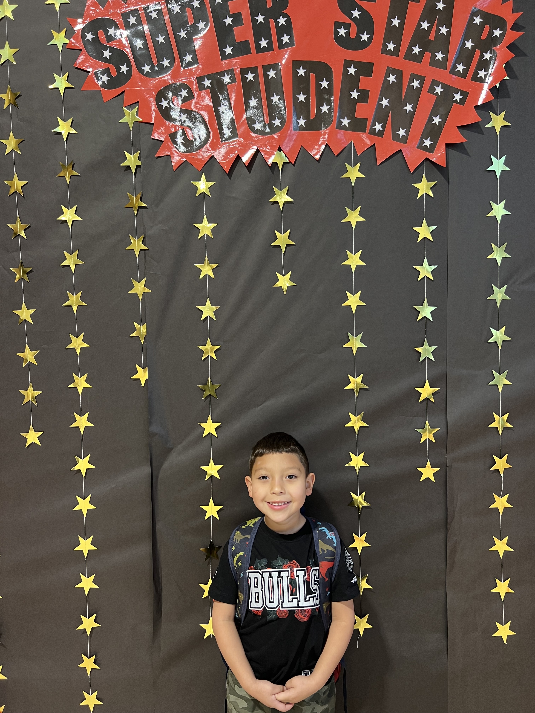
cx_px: 268
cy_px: 356
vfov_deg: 67.3
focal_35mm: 26
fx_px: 536
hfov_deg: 53.1
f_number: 1.5
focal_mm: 5.7
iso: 80
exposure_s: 1/60
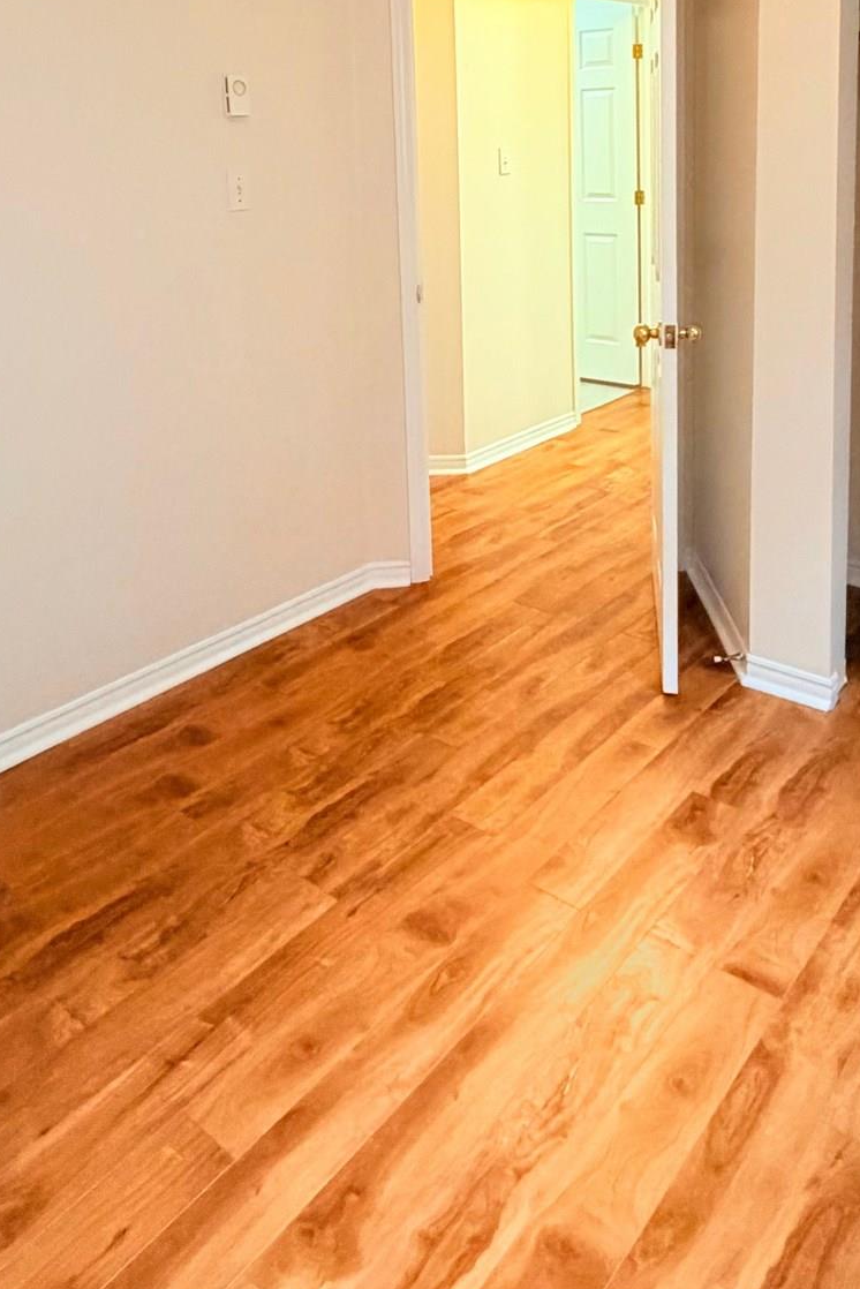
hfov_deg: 43.5
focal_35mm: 30
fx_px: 1074
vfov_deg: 57.5
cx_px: 503
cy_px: 266
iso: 500
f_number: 2.2
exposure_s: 1/60
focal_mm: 2.22
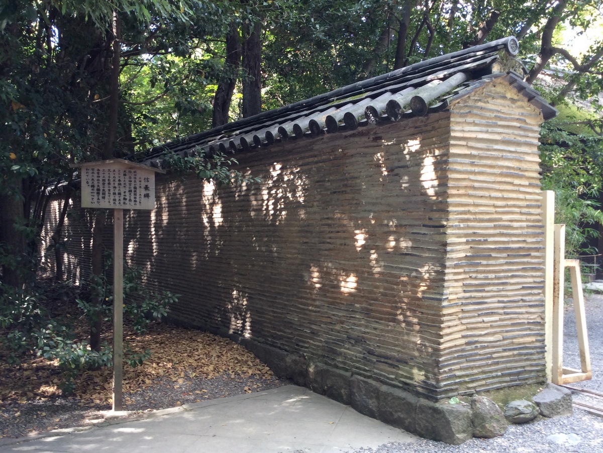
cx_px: 302
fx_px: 558
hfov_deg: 56.8
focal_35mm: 32
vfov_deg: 44.2
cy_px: 226
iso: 32
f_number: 2.4
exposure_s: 1/30
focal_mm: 3.3
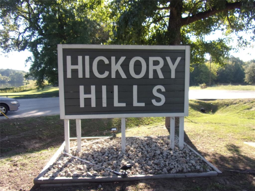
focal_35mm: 24
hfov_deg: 71.6
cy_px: 96
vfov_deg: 56.8
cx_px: 128
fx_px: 177
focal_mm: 4.3
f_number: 3.3
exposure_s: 1/200
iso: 80
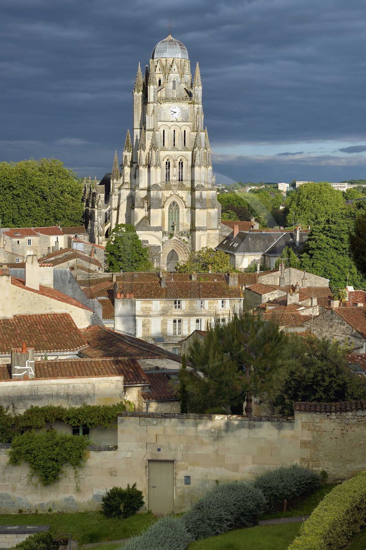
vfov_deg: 28.9
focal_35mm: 70
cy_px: 275
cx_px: 183
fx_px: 1069
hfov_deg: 19.4
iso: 200
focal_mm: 70
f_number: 11
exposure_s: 1/320
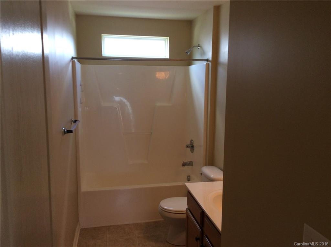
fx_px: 305
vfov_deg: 44.0
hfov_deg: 56.9
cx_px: 166
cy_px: 124
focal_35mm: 32
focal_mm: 3.3
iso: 50
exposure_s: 1/24
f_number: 2.4
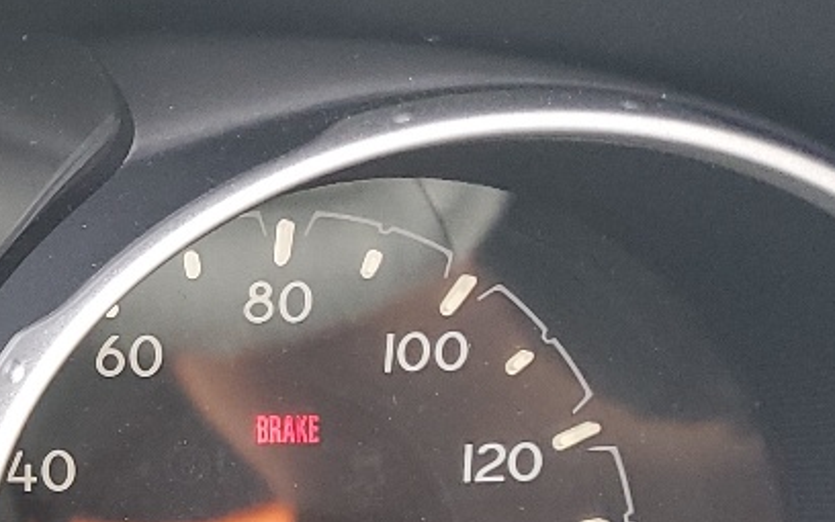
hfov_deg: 16.8
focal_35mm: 108
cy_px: 446
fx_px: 2458
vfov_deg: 12.1
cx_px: -542
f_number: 1.5
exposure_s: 1/120
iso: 92
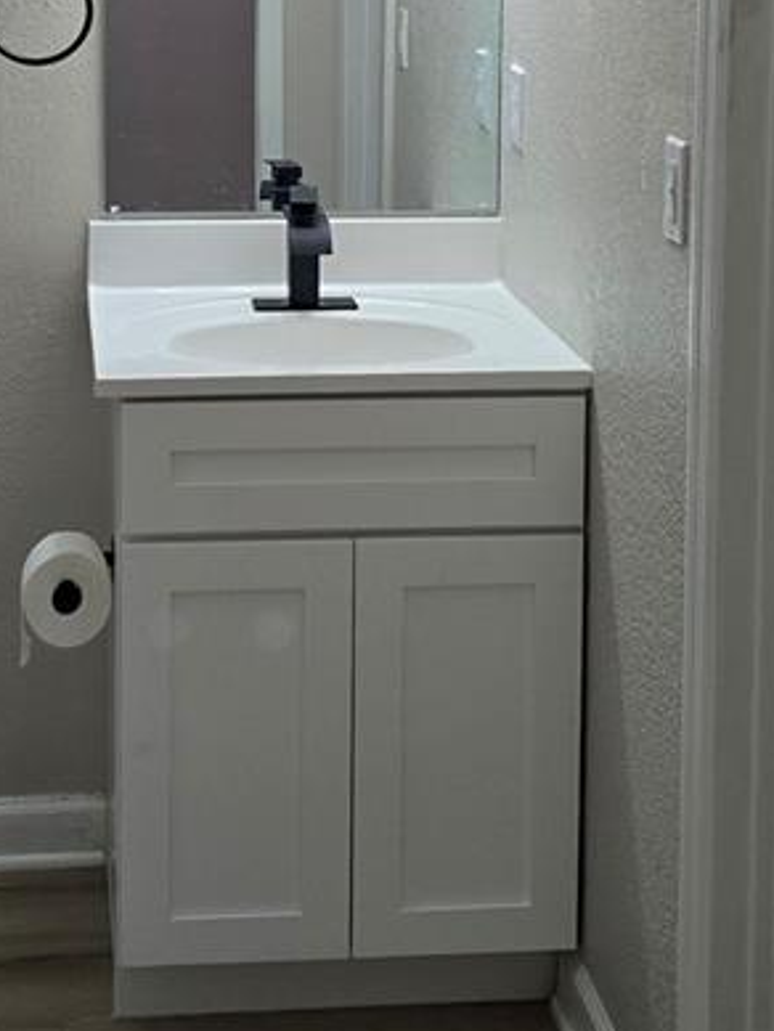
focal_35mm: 71
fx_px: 2116
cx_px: 244
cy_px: 95
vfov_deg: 26.4
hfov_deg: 20.6
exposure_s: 1/120
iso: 100
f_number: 1.7
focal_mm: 6.3
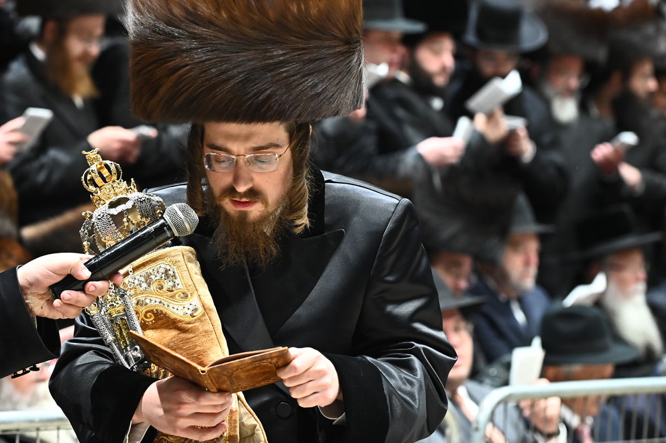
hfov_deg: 13.2
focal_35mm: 156
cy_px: 197
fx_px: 2883
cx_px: 238
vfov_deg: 8.8
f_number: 5
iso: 2500
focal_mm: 112
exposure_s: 1/160
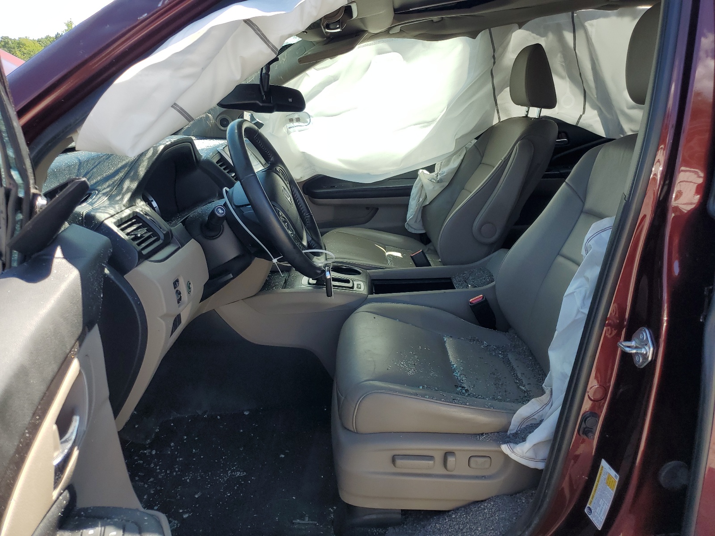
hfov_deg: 67.3
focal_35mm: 26
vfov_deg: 53.1
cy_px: 268
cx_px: 358
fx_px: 537
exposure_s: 1/833
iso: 50
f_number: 1.5
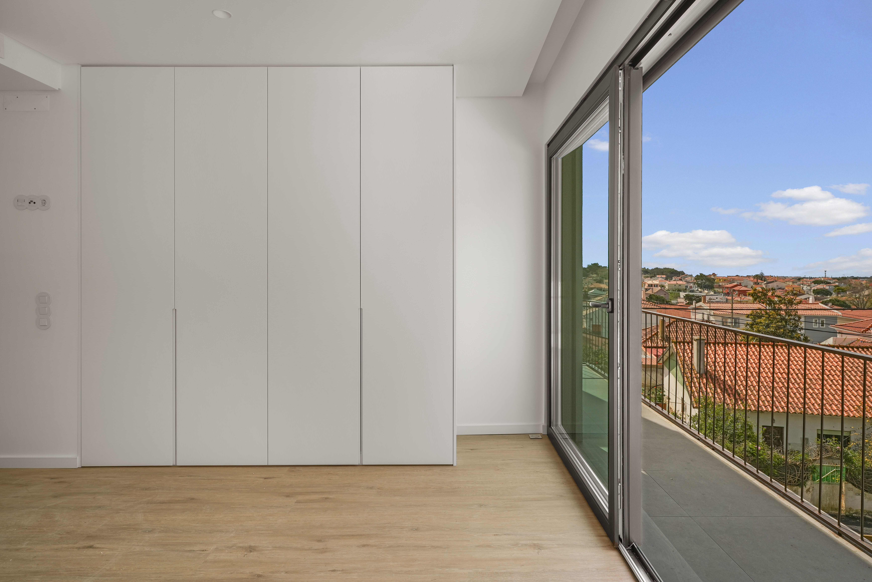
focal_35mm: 20
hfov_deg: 84.0
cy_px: 291
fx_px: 484
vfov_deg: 61.9
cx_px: 436
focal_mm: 20
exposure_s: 1/10
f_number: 11
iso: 200
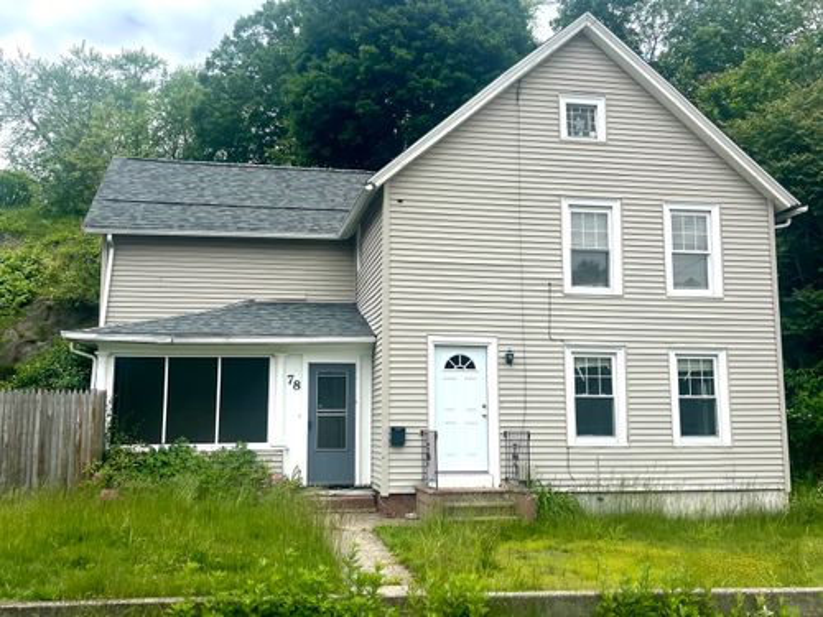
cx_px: 412
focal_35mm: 26
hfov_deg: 67.3
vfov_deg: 53.1
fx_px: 618
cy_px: 308
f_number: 1.6
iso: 50
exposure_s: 1/4016
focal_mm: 5.1
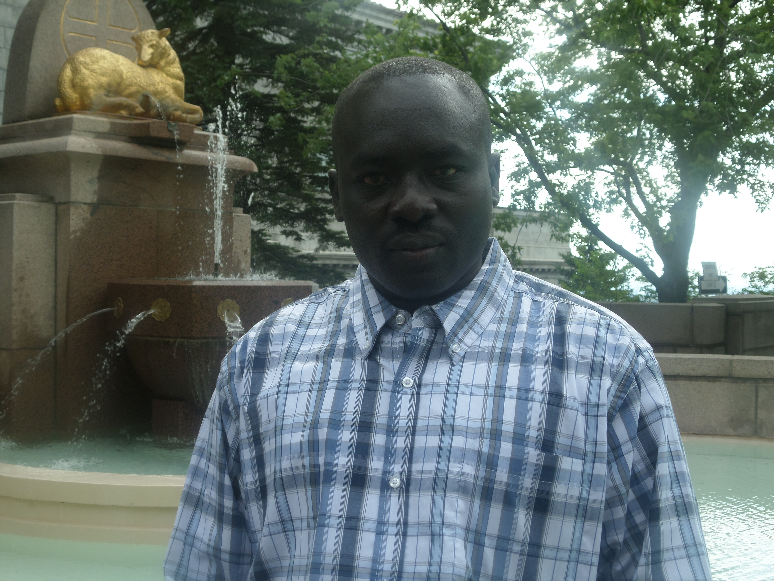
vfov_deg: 27.5
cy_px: 290
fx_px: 1185
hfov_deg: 36.2
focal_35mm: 53
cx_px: 387
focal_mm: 9.6
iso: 80
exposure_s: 1/250
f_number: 4.4
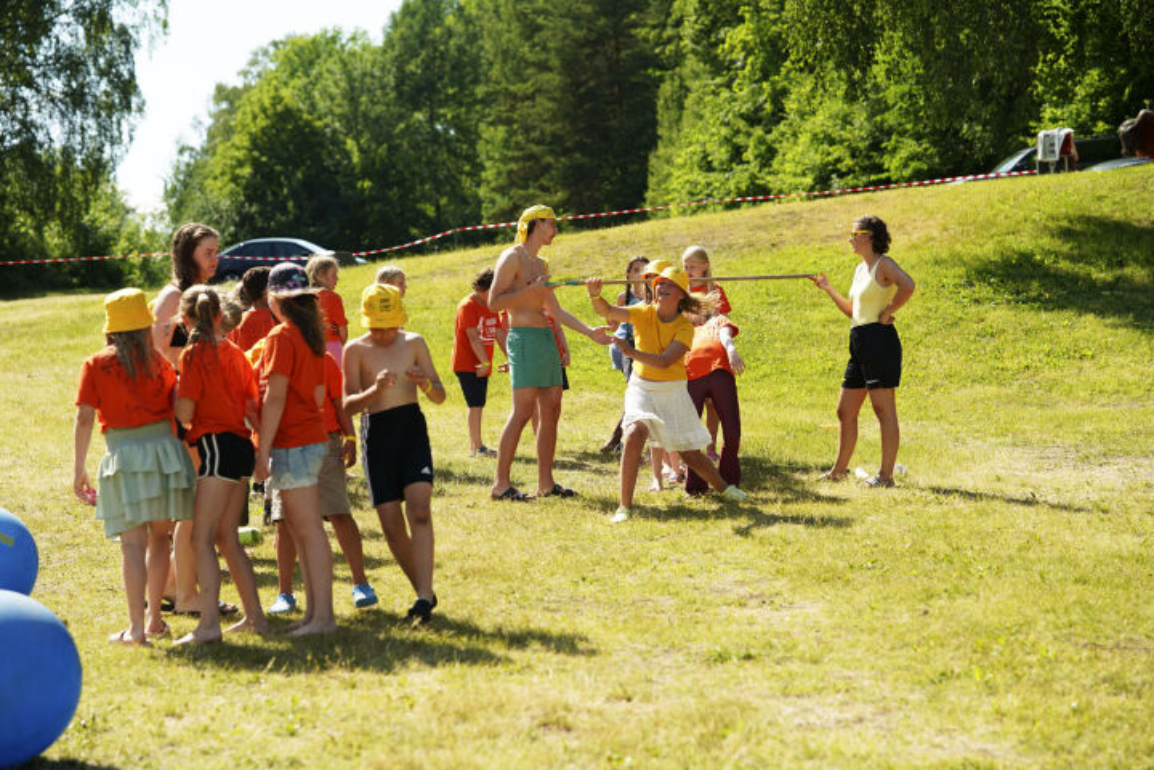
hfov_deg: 23.9
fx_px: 2725
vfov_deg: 16.1
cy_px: 385
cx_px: 577
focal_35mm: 85
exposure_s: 1/250
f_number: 3.2
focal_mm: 85
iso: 100
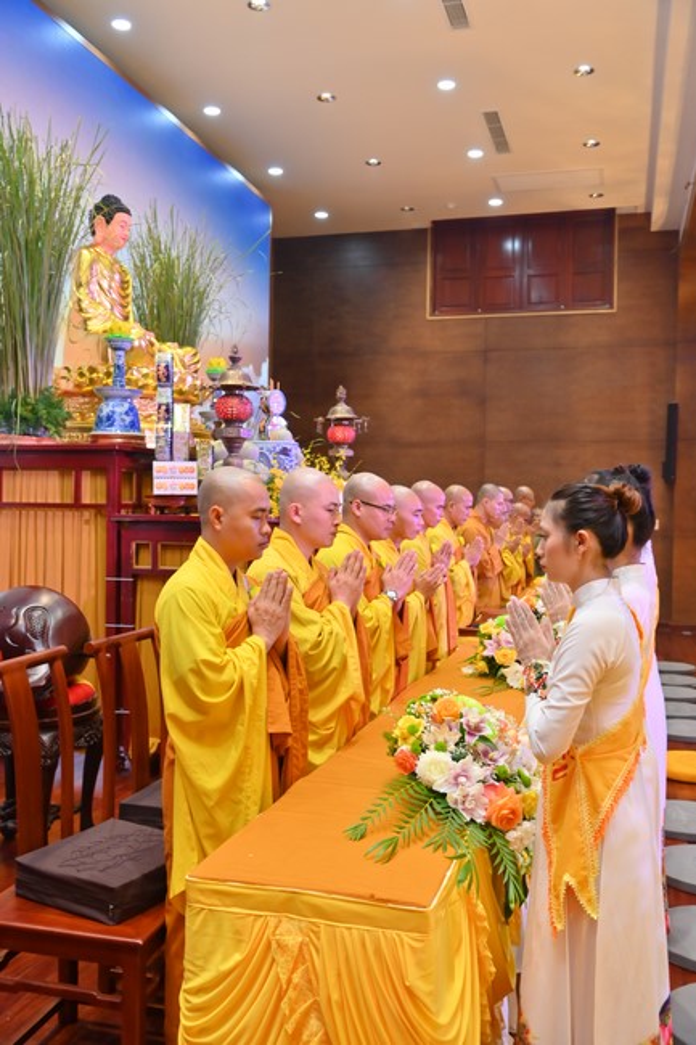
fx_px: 928
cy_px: 522
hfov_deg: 41.1
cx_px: 348
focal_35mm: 32
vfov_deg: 58.7
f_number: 5.6
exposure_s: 1/125
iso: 1250
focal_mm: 32
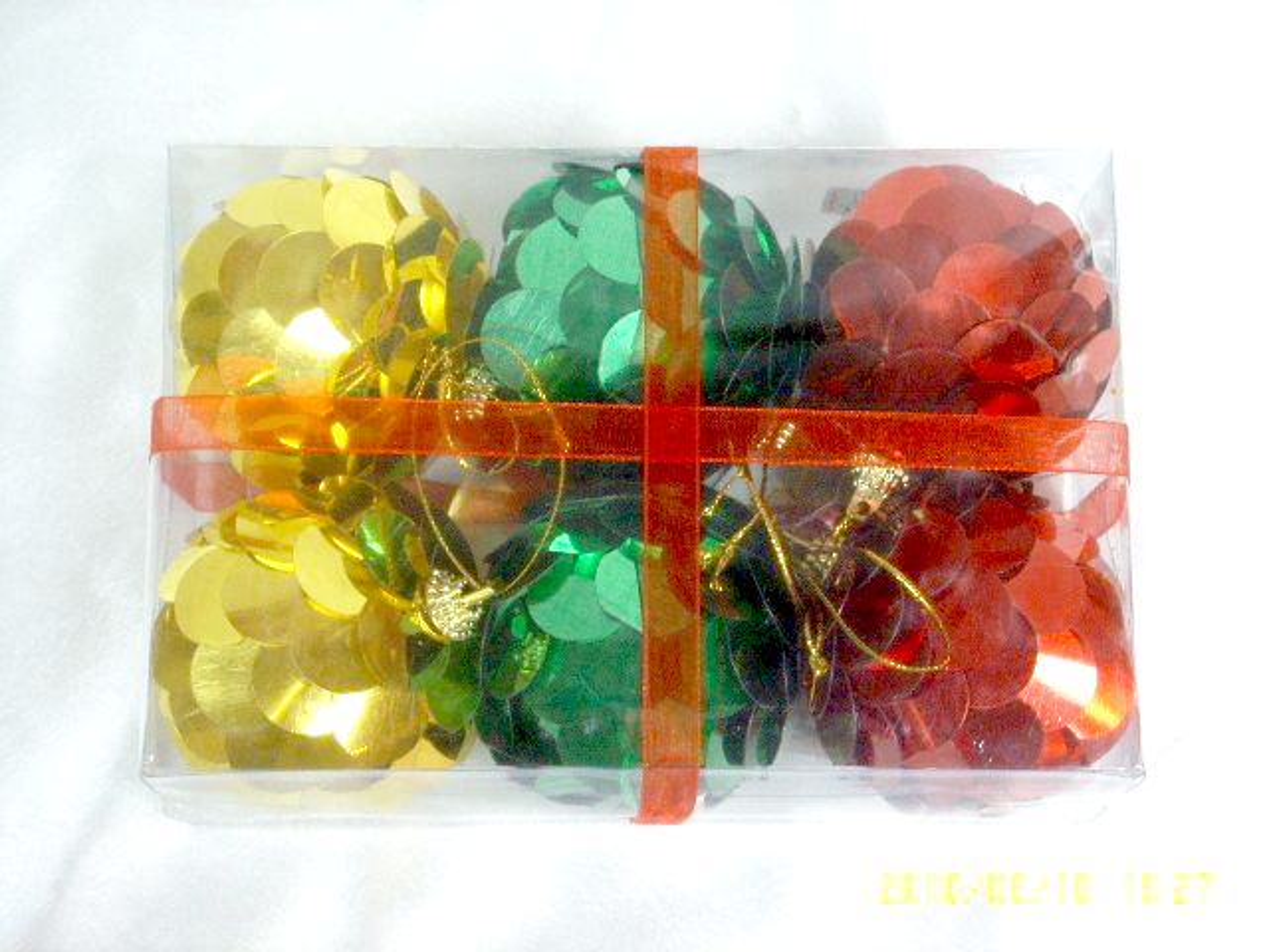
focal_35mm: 80
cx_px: 634
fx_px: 2933
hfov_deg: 24.4
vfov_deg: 18.4
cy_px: 476
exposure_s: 1/20
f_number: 4.2
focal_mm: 13.7
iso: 150
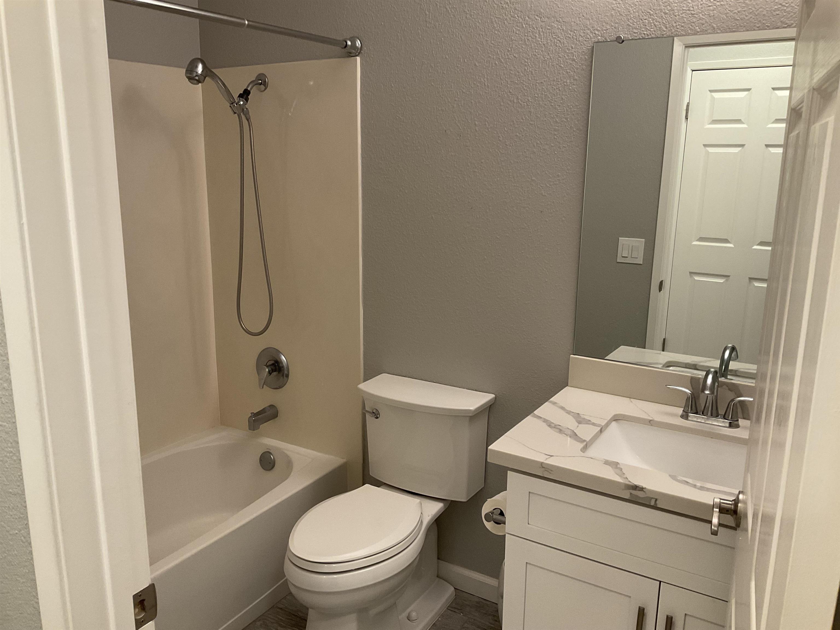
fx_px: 704
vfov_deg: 48.2
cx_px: 420
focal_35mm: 29
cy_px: 315
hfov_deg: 61.7
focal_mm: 3
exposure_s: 1/60
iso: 64
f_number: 1.8
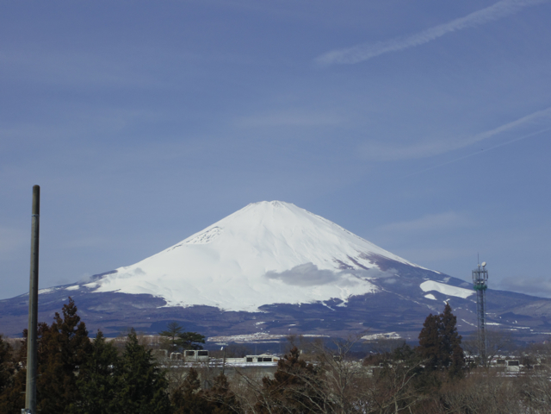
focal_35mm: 75
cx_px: 276
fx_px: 1194
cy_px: 207
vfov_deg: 19.6
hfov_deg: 26.0
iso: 125
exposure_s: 1/500
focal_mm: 13.5
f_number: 4.5
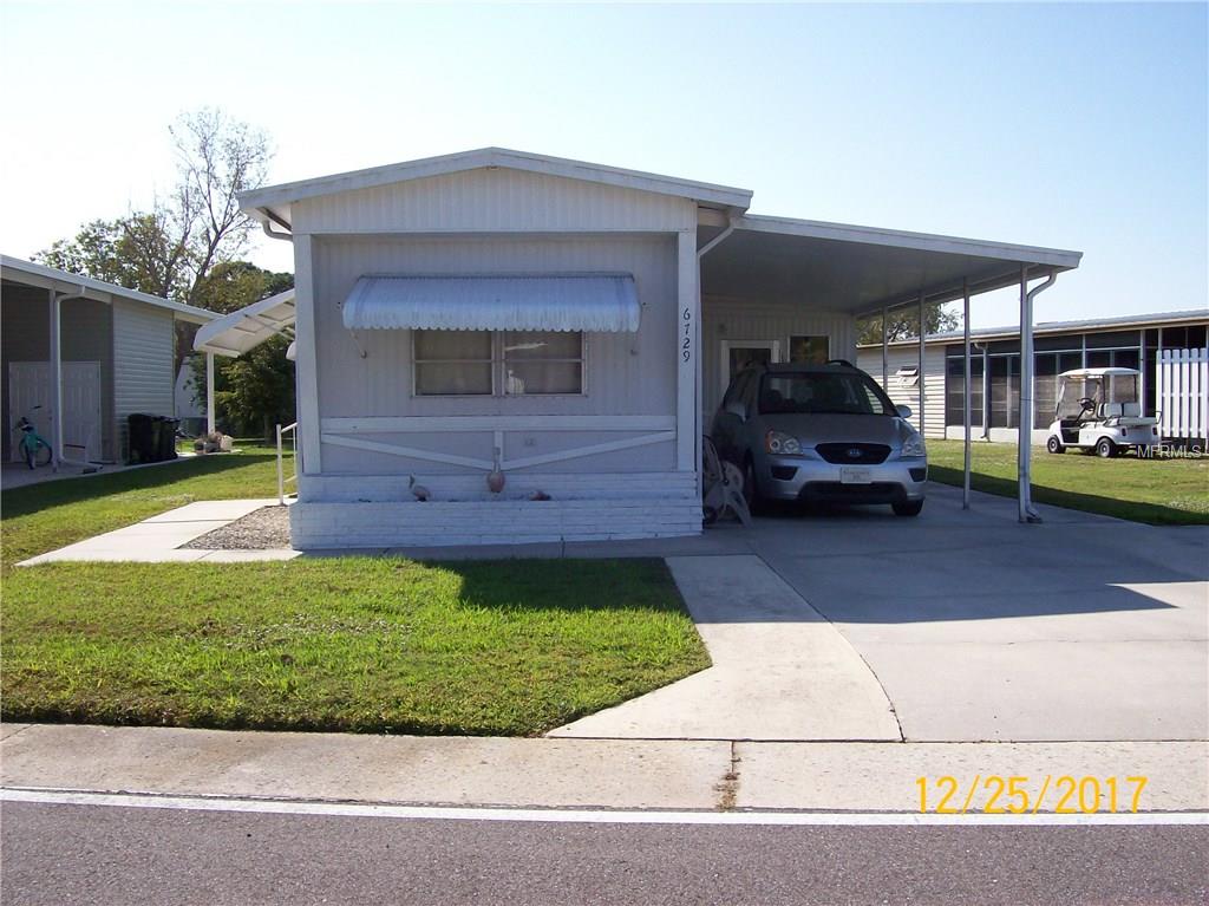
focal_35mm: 36
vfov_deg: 39.6
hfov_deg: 51.4
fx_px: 1257
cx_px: 604
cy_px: 453
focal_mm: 6
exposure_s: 1/598
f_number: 4.8
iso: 80
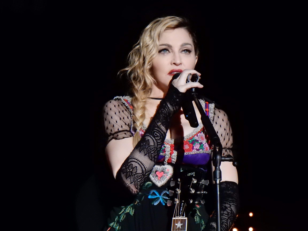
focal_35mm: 139
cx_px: 154
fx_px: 1237
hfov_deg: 14.2
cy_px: 116
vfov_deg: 10.7
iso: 1600
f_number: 6
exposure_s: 1/80
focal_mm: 24.7
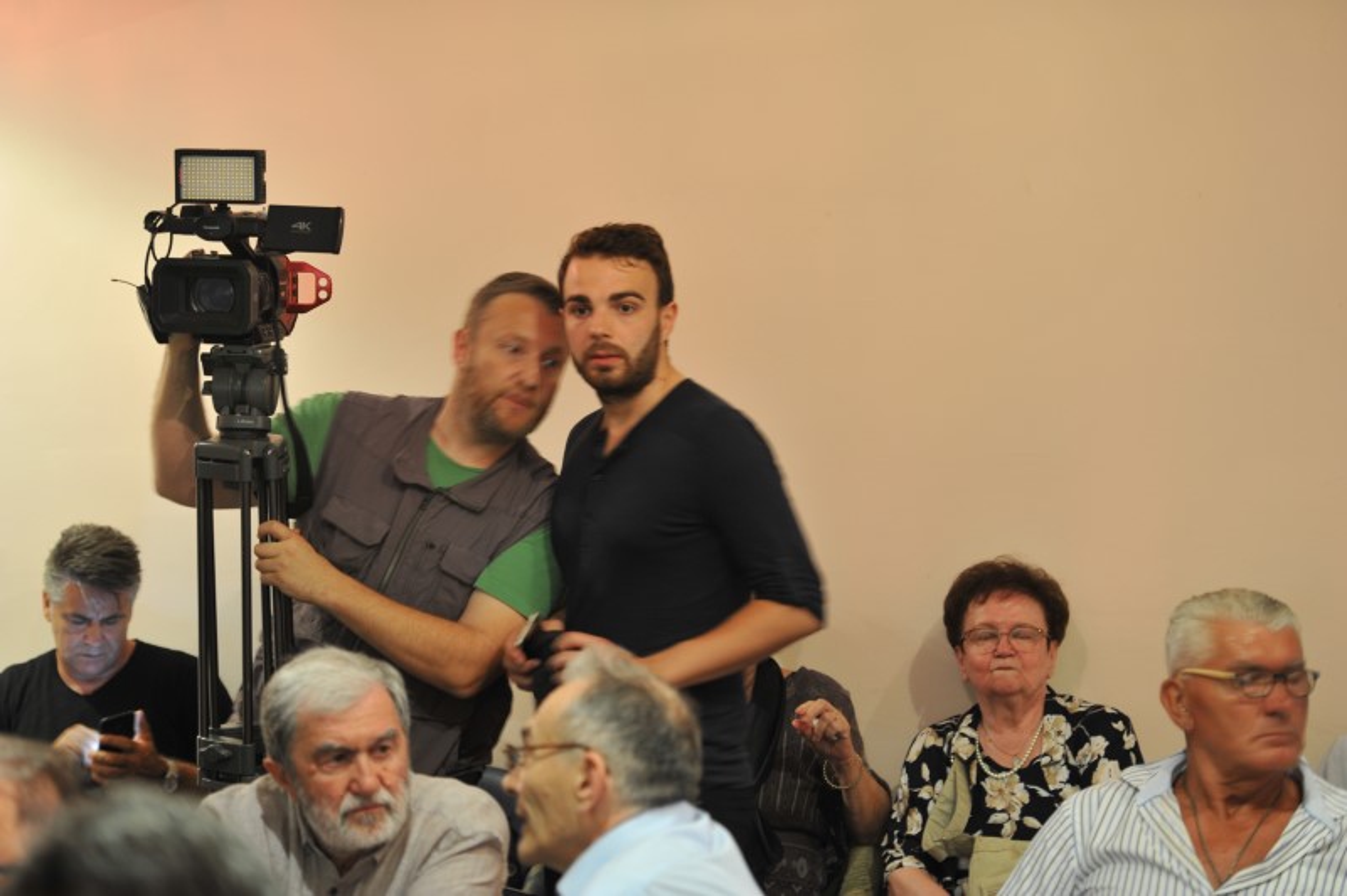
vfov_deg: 16.0
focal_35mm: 85
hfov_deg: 23.9
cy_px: 448
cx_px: 674
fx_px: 3178
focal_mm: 85
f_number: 2.8
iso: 640
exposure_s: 1/8
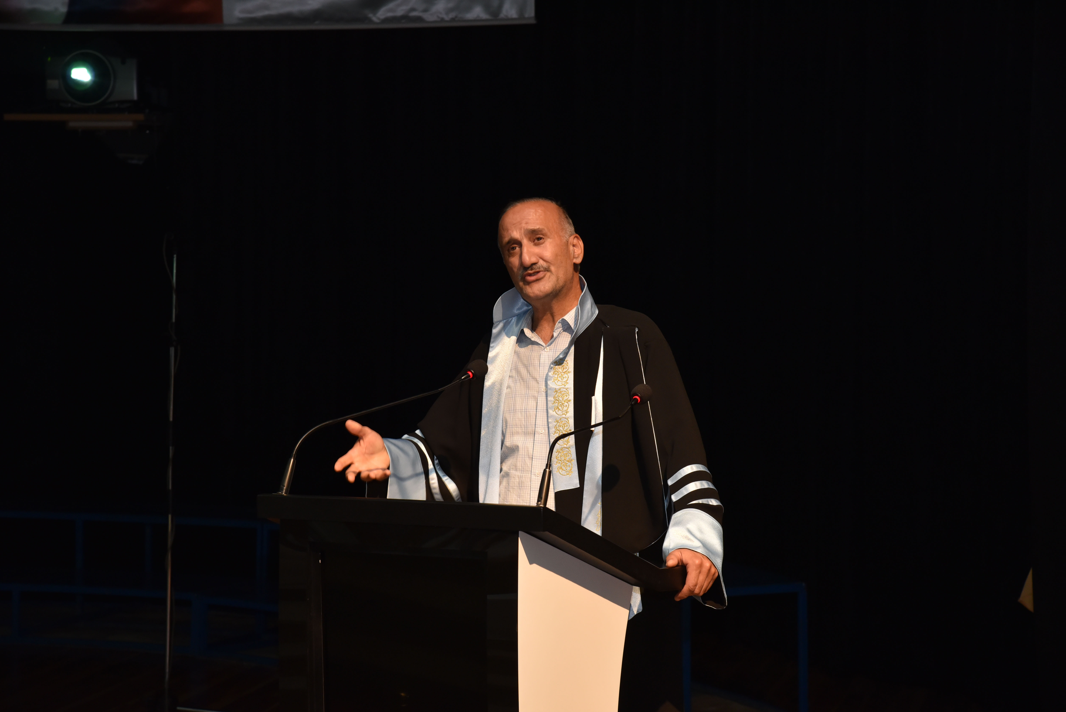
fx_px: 2725
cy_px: 356
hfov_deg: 22.1
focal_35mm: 92
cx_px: 533
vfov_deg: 14.9
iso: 1600
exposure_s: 1/60
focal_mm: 92
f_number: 8
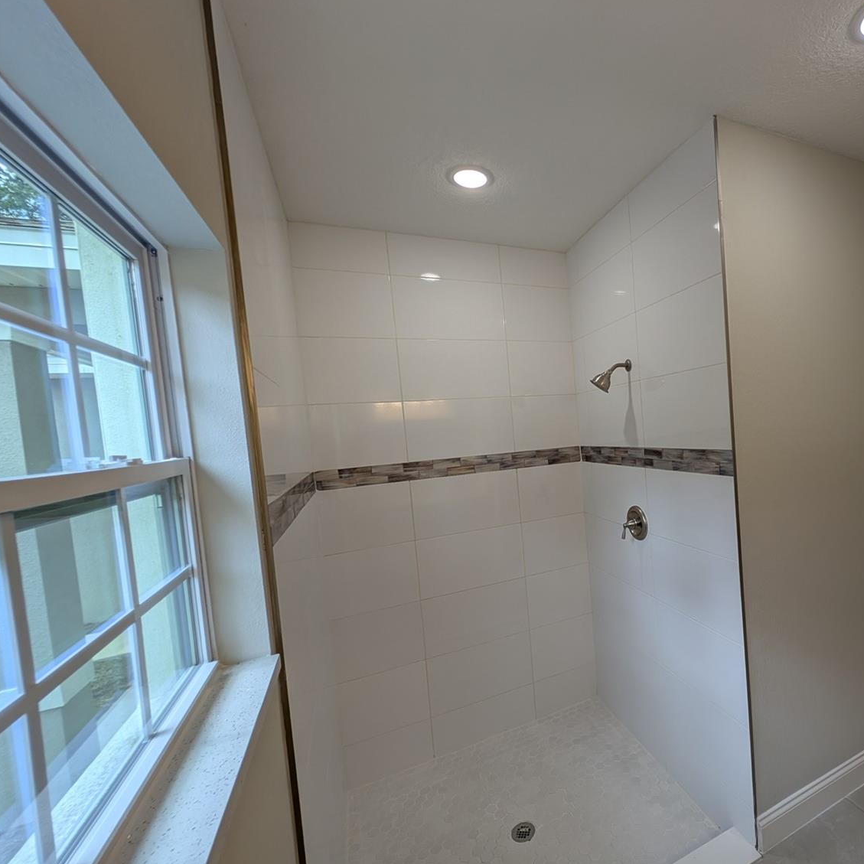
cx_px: 590
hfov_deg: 87.2
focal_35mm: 15
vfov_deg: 91.1
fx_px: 424
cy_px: 444
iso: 31
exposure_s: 1/147
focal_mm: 2.23
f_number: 1.95
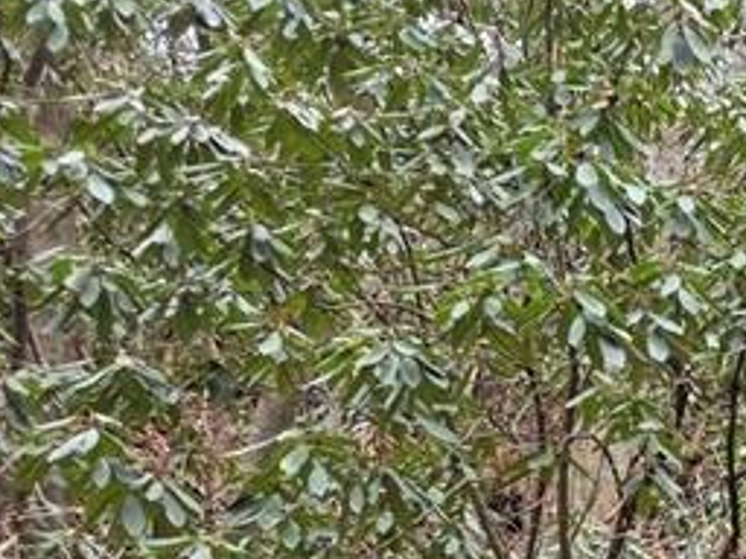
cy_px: 850
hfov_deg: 16.6
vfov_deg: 14.9
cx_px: 1451
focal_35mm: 92
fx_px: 1983
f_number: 1.7
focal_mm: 6.3
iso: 80
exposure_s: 1/180
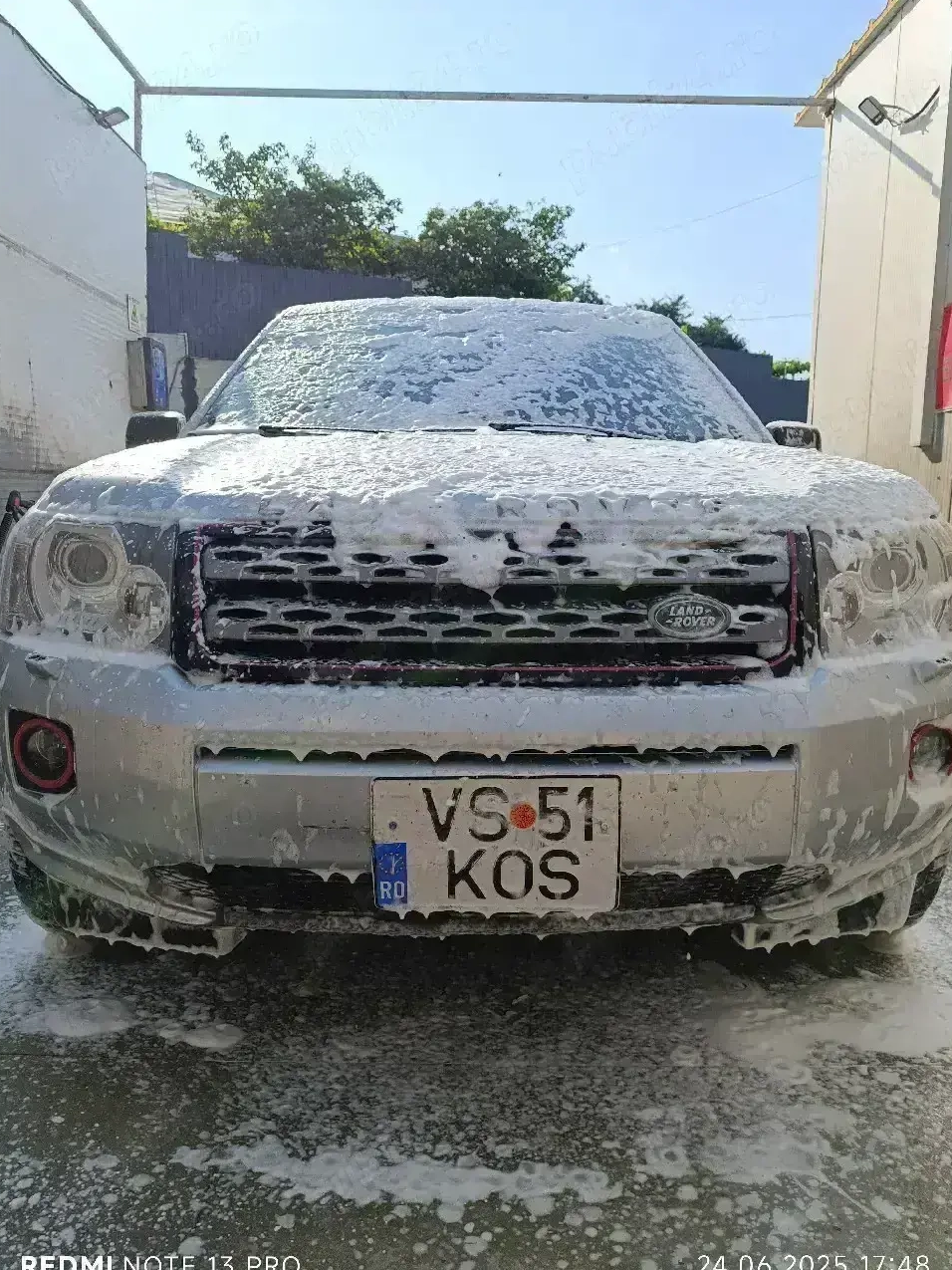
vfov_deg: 71.6
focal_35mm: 24
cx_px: 475
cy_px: 656
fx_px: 880
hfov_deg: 56.8
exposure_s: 1/909
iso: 50
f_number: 1.6
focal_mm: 6.14
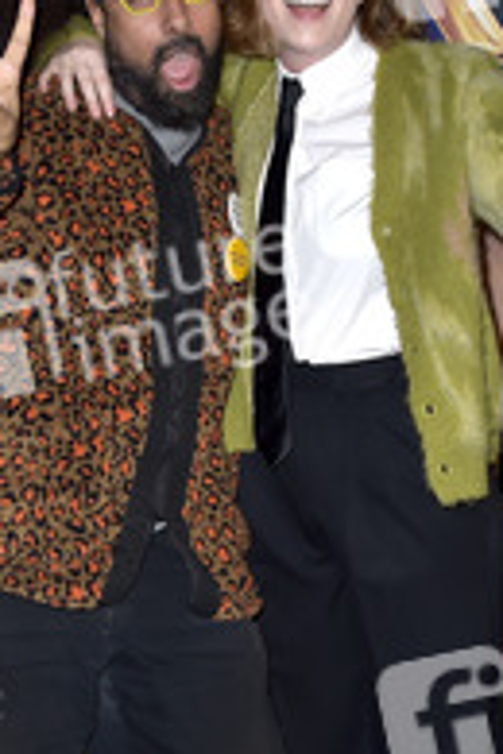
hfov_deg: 15.9
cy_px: 510
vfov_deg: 23.5
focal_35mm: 86
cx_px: 226
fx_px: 1802
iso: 320
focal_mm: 42
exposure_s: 1/250
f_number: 6.3
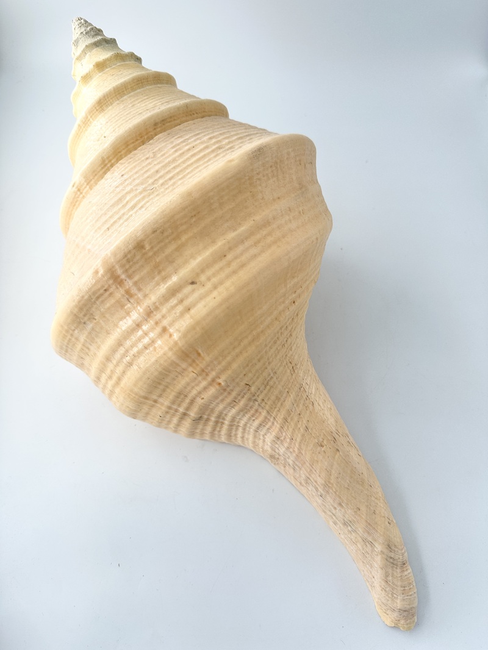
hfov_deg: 56.8
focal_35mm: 24
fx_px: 451
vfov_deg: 71.6
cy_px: 325
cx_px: 244
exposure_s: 1/452
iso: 80
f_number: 1.78
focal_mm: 6.86
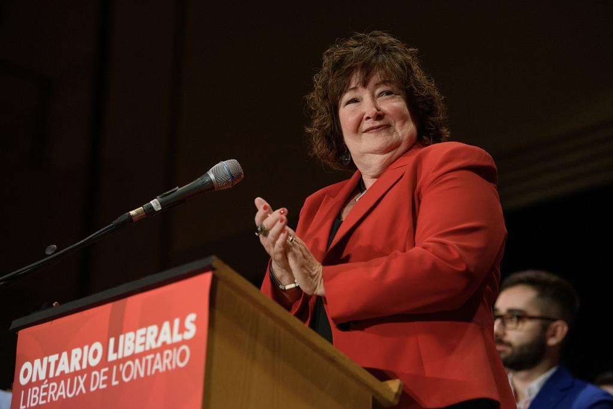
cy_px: 204
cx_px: 306
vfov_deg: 10.6
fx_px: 2215
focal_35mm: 130
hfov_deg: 15.8
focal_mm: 130
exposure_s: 1/400
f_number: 3.5
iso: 3200
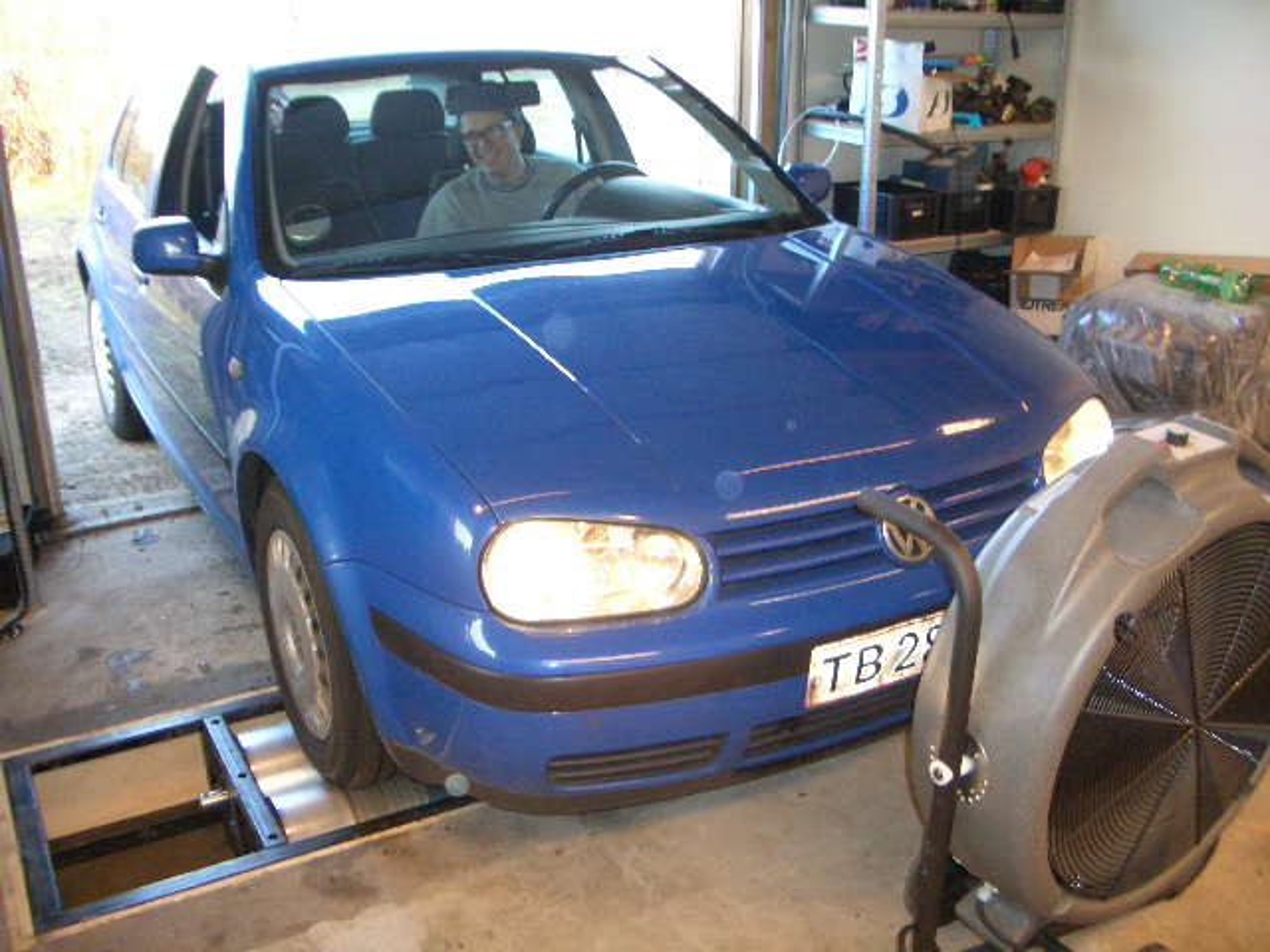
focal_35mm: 35
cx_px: 635
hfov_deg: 52.6
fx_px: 1284
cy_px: 476
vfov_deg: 40.7
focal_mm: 5.8
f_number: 2.6
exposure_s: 1/60
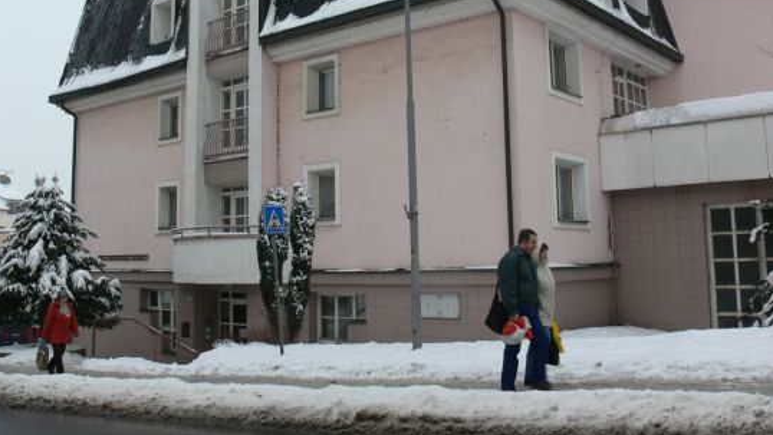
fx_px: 800
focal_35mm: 39
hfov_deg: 51.6
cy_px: 140
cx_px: 381
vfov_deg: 30.2
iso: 80
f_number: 4
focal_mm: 7.4
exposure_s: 1/60
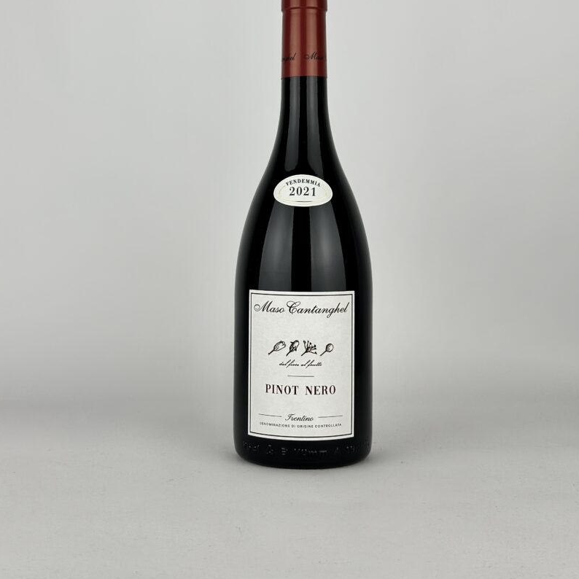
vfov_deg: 29.9
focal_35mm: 57
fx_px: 1079
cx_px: 290
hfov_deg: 30.0
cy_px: 201
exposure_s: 1/823
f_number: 1.78
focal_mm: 6.86
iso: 80
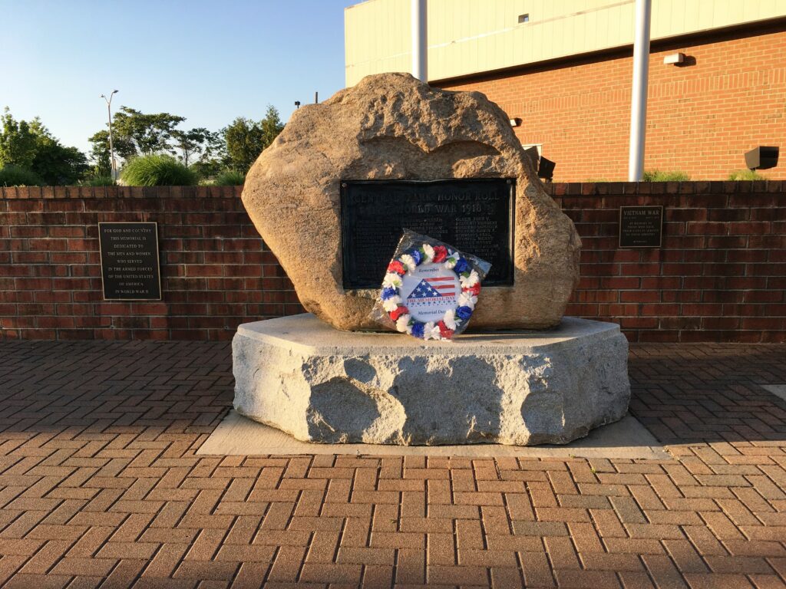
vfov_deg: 48.2
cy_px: 294
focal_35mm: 29
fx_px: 658
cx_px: 393
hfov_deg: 61.7
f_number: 2.2
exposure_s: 1/635
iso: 25
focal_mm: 4.15
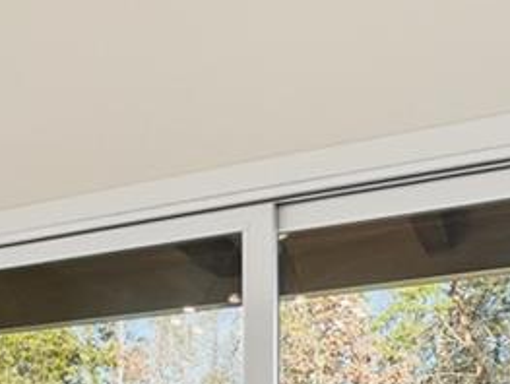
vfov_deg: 18.5
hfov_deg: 23.9
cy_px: 531
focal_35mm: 73
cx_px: -124
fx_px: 1075
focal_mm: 13
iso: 200
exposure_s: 1/100
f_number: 8
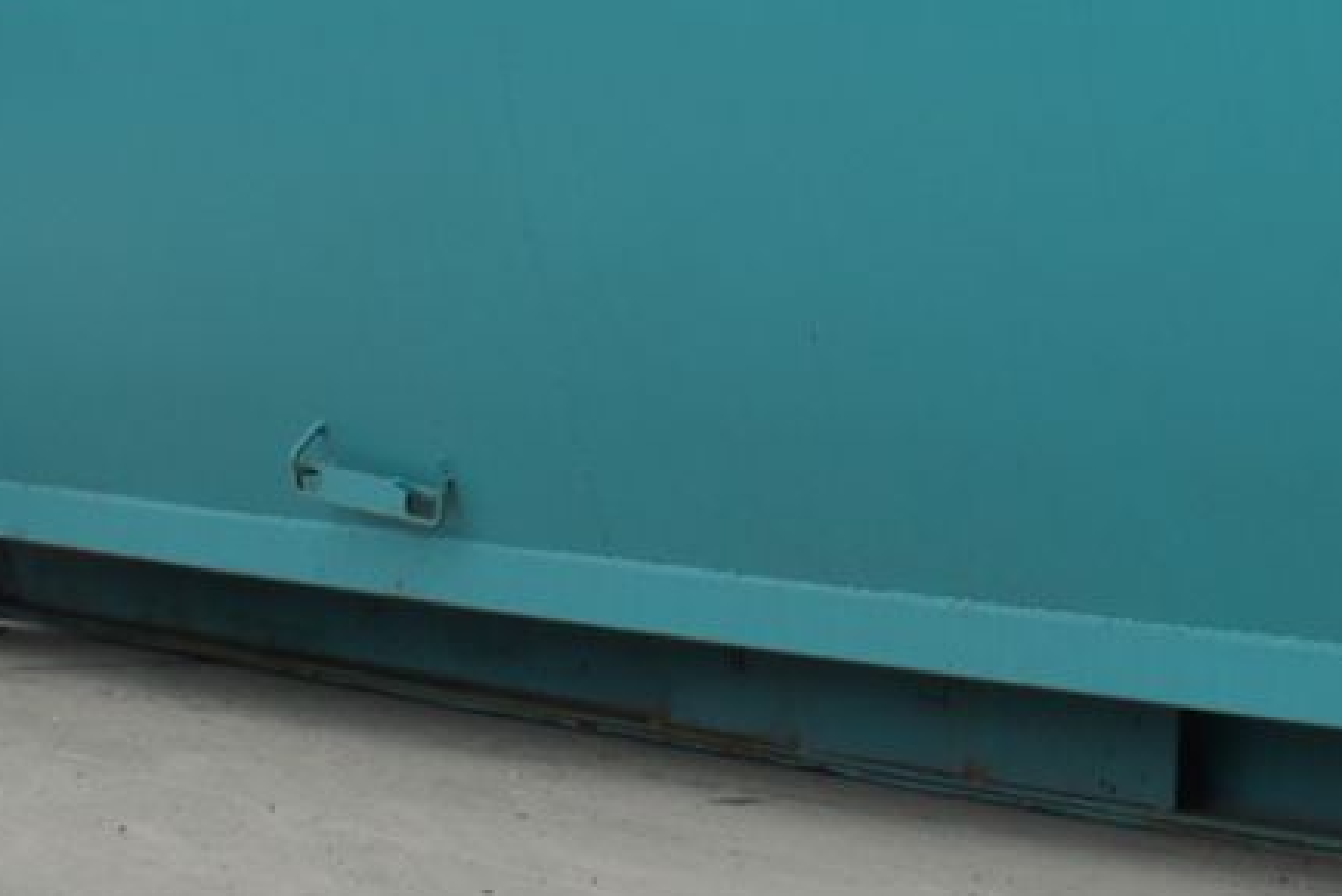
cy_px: -383
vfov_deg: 10.0
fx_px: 4998
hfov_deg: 14.5
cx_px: 1883
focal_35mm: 134
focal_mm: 24
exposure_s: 1/250
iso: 200
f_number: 8
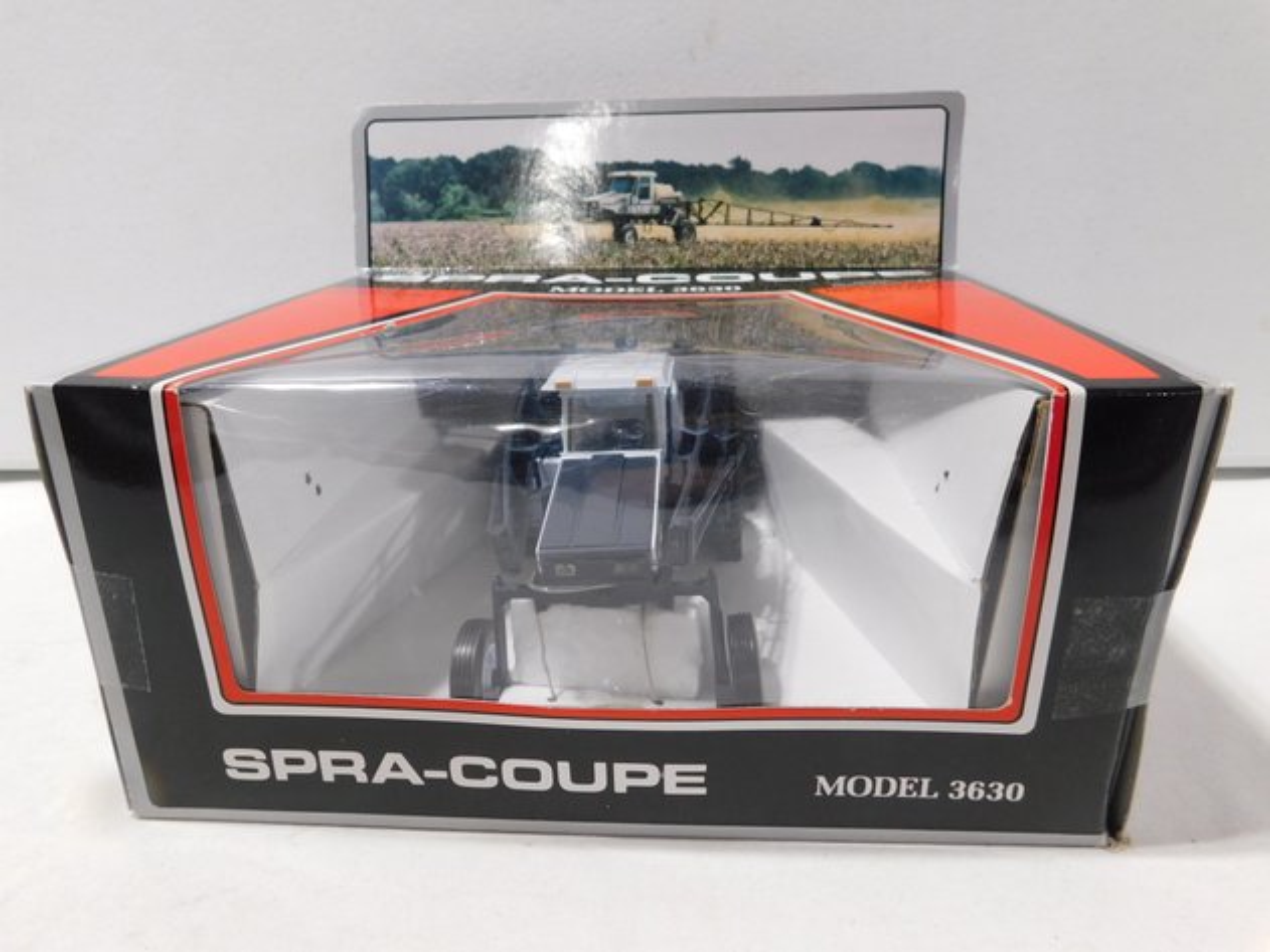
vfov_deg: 56.8
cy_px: 476
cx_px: 635
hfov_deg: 71.6
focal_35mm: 24
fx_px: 880
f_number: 3
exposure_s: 1/30
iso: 200
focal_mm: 4.1
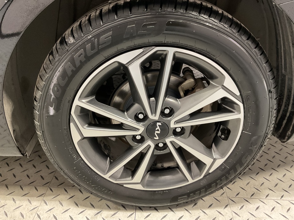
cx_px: 147
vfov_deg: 48.2
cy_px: 110
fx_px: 246
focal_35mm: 29
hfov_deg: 61.7
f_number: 1.8
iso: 250
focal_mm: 3
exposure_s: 1/40
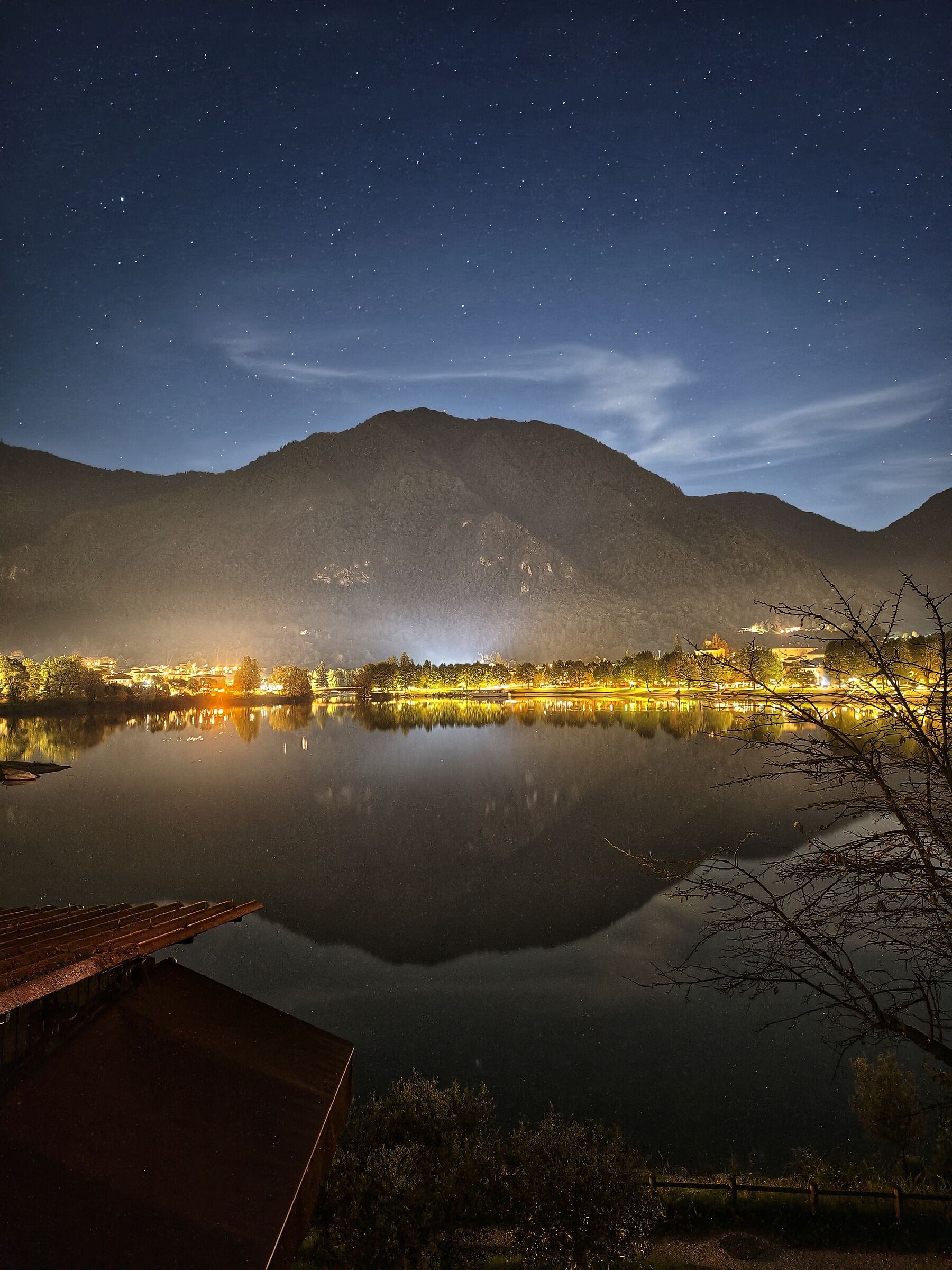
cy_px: 635
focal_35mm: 23
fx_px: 843
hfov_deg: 58.9
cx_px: 476
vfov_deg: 73.9
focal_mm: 6.54
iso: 3200
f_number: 1.57
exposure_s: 12.9
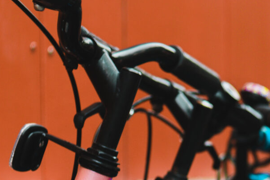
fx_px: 1110
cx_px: 361
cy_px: 248
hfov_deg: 13.3
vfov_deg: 9.1
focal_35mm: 148
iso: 200
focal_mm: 35
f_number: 3.2
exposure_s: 1/60
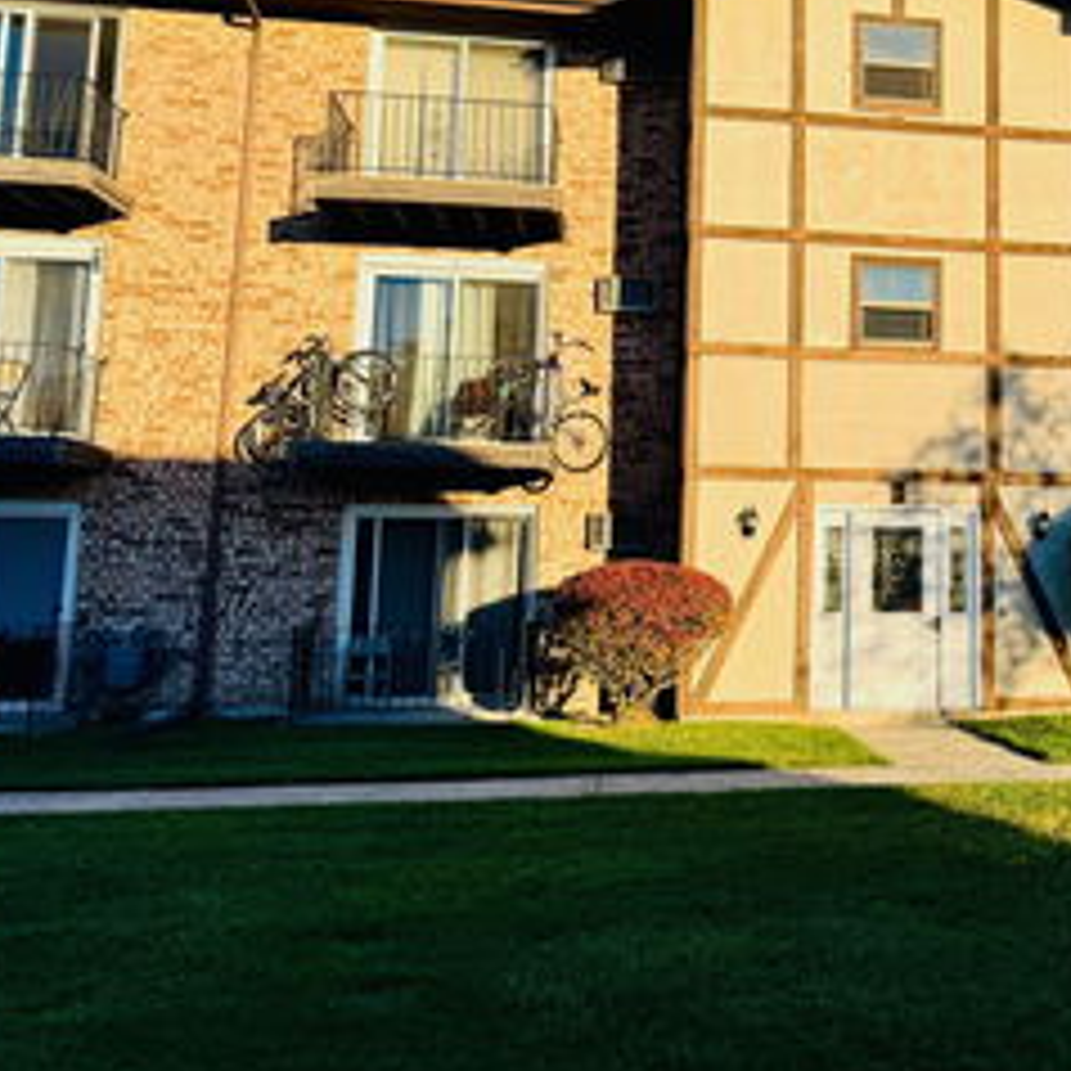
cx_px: 893
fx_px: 1330
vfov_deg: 43.5
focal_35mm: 38
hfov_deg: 41.5
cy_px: 396
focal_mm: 6.76
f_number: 1.78
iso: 80
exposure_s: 1/3584
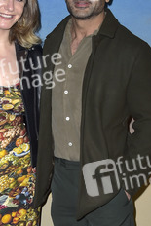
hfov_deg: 17.9
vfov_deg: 26.6
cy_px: 125
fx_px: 477
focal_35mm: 76
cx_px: 44
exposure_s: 1/250
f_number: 6.3
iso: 320
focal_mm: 44
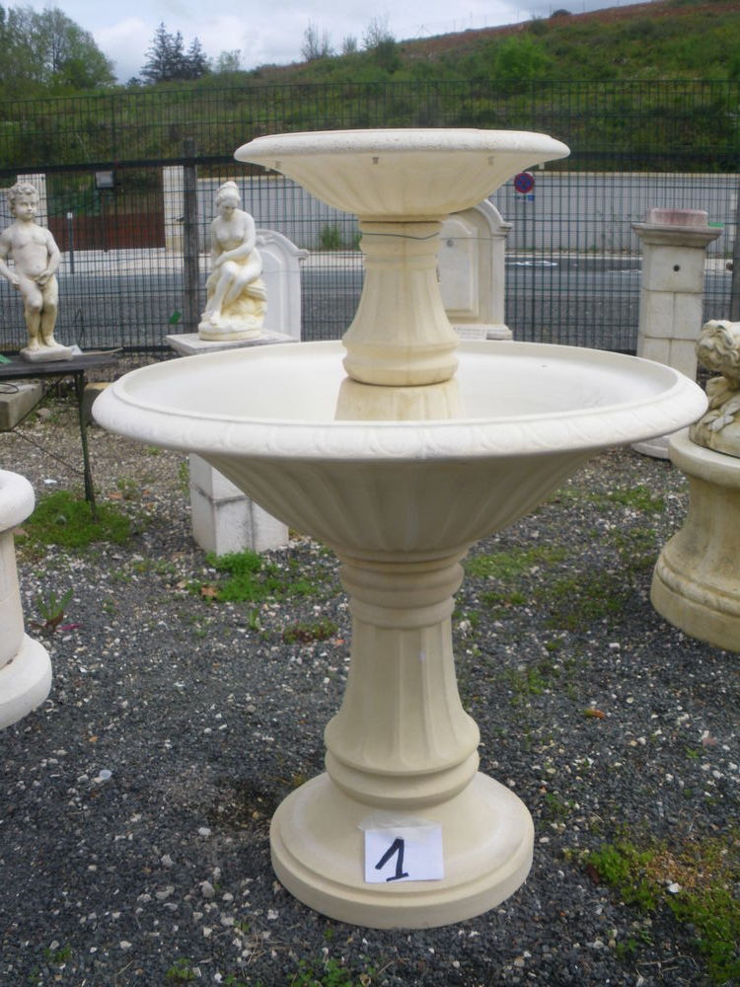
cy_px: 494
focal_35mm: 36
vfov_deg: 51.4
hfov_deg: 39.7
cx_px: 370
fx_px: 1026
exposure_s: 1/200
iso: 64
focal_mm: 6.3
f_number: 5.4
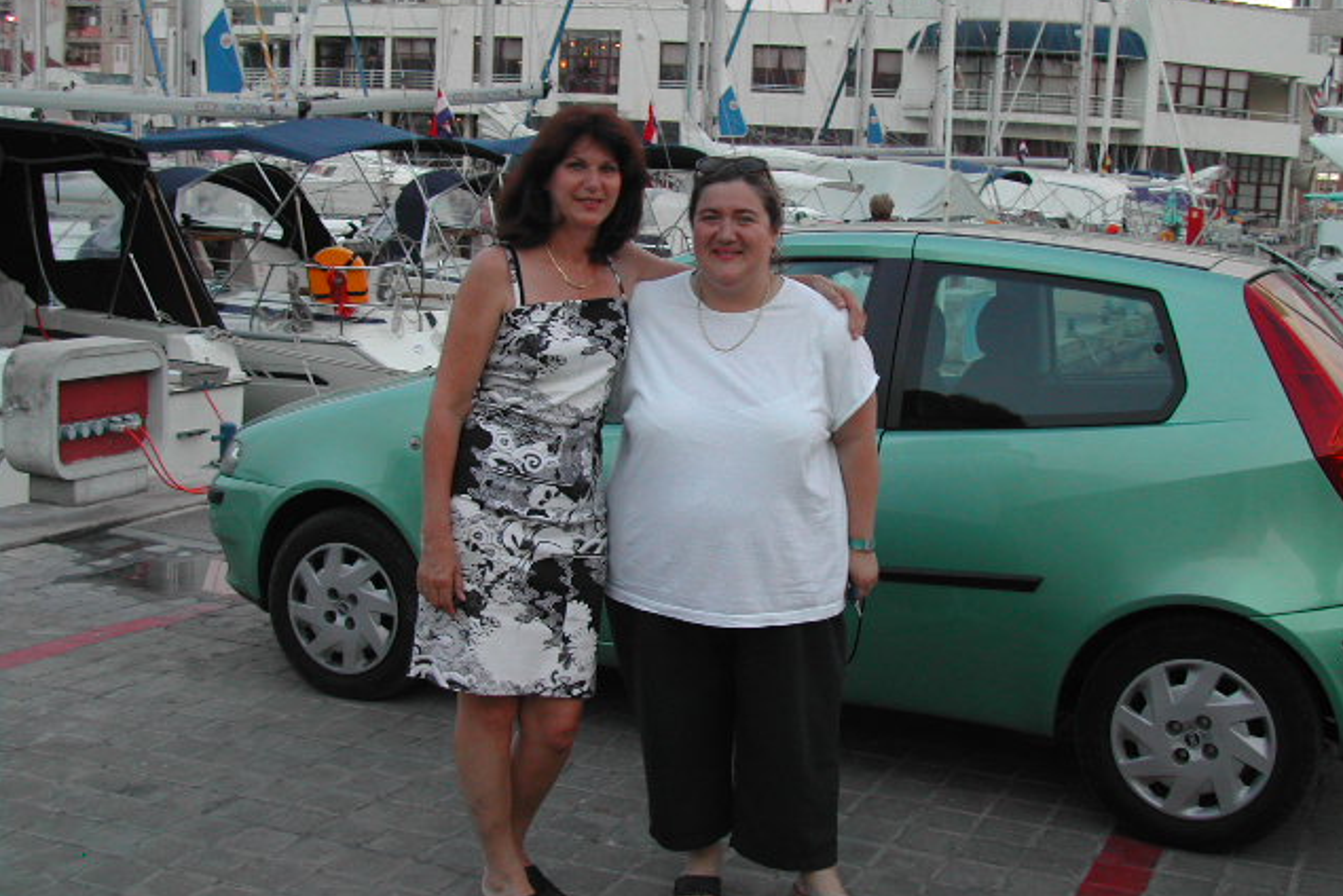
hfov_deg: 44.5
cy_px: 427
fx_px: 1642
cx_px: 675
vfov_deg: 30.5
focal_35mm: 44
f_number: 2.9
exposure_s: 1/33.6
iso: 100
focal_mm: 9
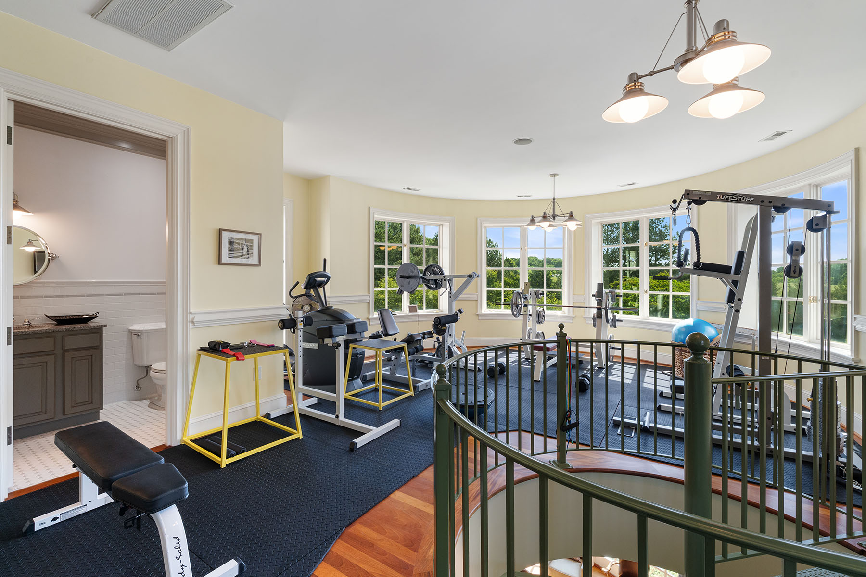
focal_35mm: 16
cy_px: 288
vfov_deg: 73.7
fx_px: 385
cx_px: 433
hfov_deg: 96.7
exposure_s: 1/125
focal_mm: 16
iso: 640
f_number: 10
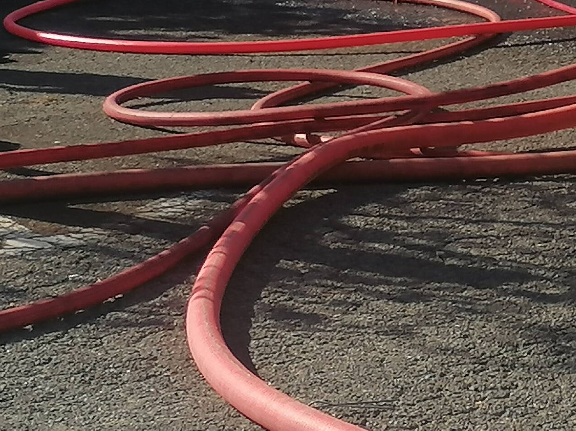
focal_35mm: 158
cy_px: -206
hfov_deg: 12.2
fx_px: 2629
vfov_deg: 9.2
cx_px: 738
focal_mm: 4.75
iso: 50
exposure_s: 1/1984
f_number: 1.8
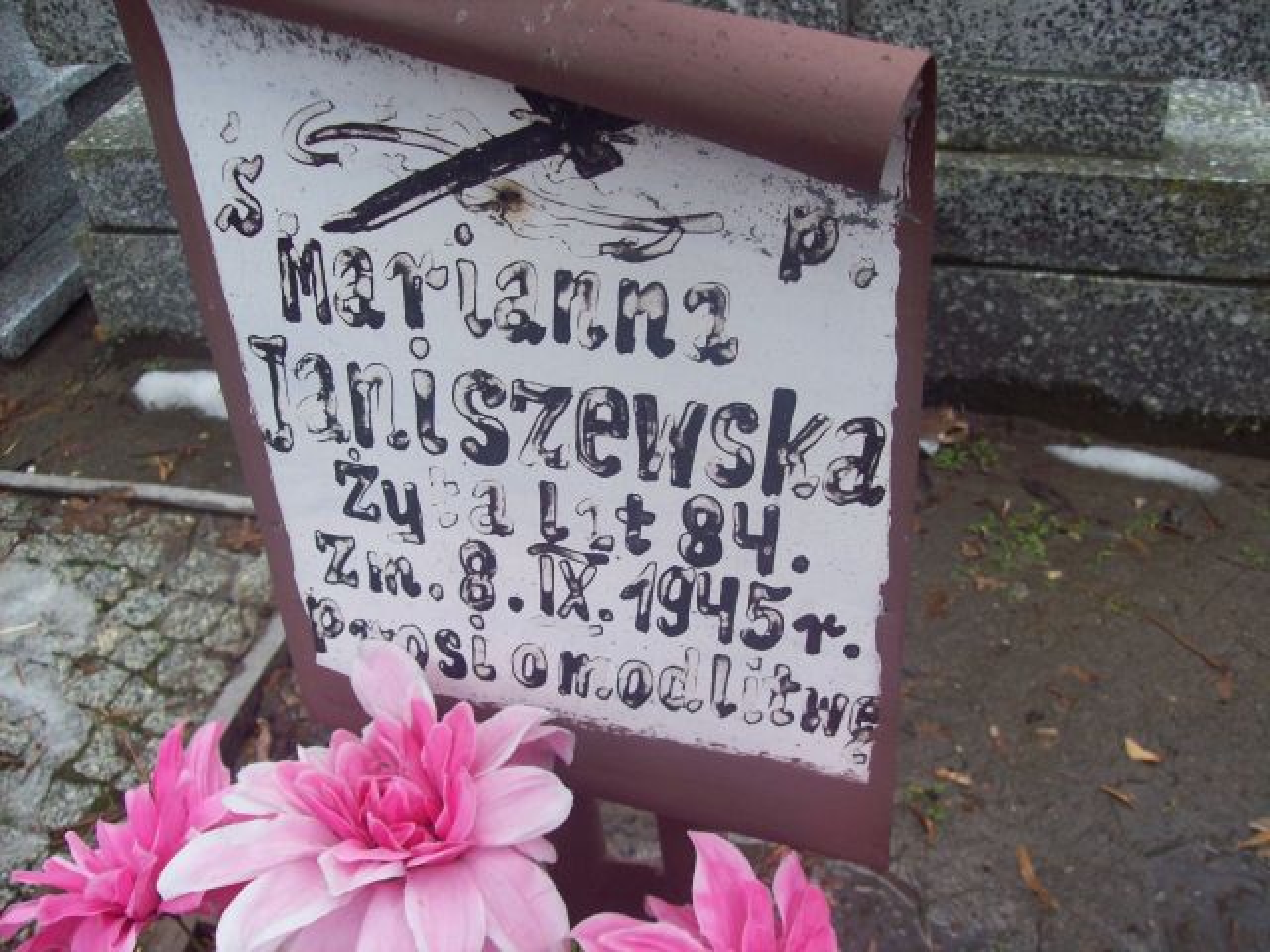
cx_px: 635
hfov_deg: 51.4
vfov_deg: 39.7
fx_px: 1321
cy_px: 476
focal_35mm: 36
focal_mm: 6
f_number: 2.7
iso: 80
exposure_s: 1/139
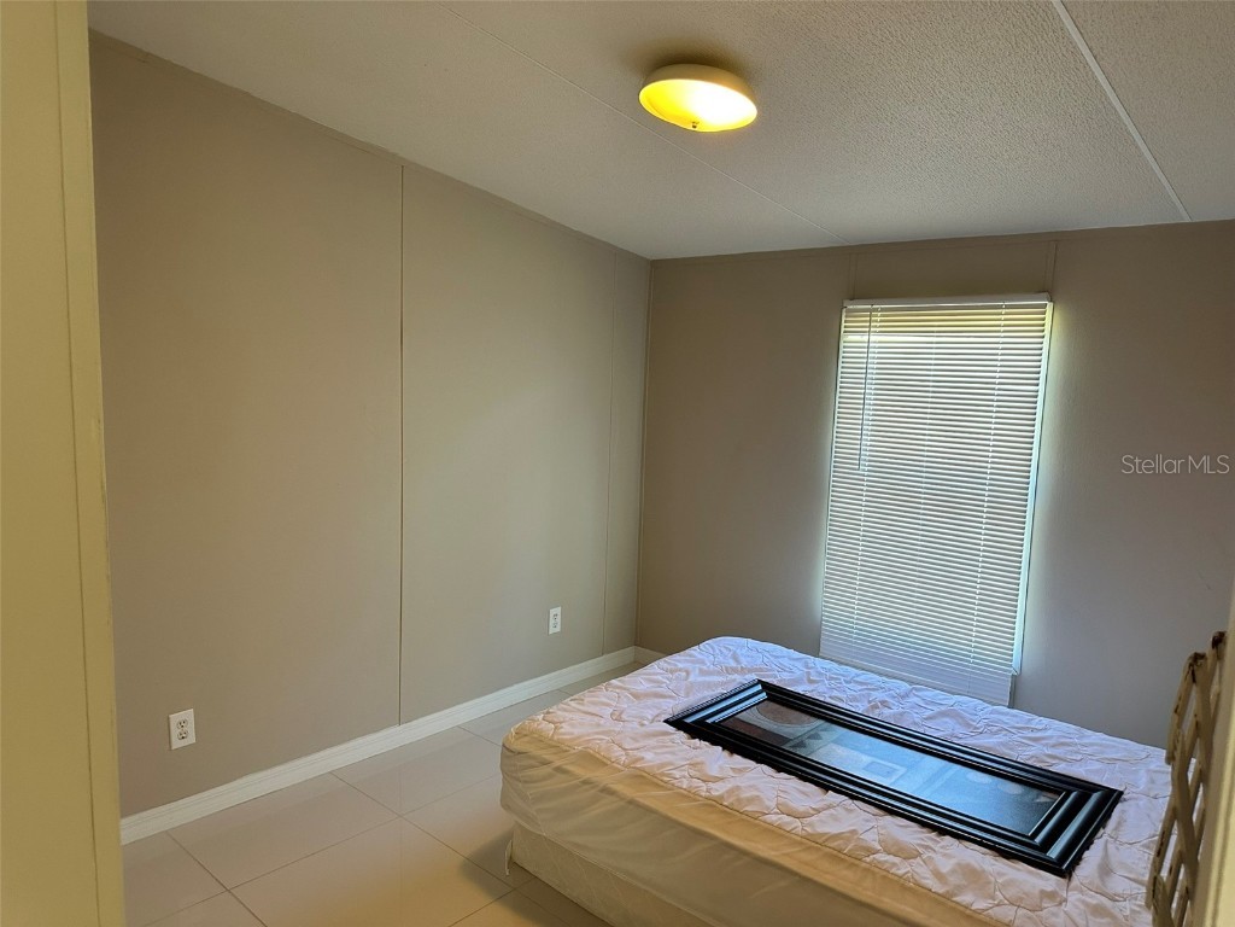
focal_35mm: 24
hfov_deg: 71.6
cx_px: 618
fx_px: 856
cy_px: 464
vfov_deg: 56.8
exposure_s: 1/60
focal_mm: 6.86
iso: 200
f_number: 1.78
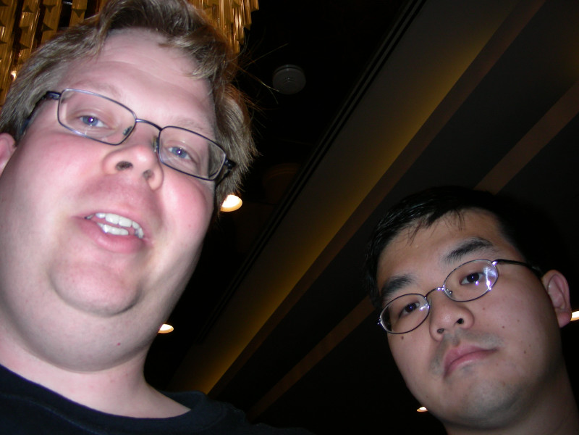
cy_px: 218
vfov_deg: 37.7
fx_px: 636
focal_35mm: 38
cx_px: 290
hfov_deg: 49.0
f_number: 3.5
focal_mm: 6.3
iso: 50
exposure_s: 1/60.1
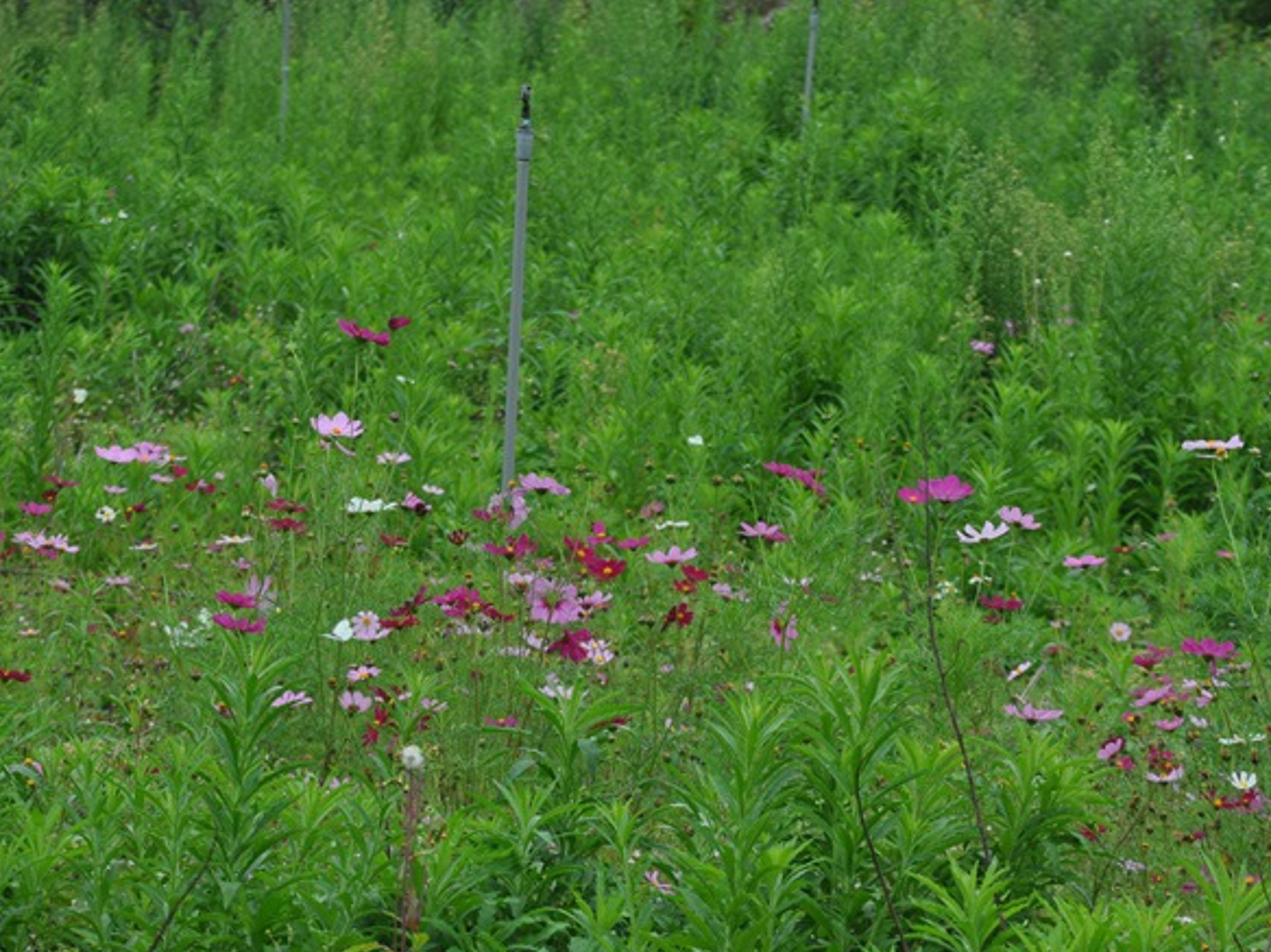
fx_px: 8028
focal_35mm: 219
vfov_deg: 6.8
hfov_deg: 9.0
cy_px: 595
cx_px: 832
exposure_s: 1/320
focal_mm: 105
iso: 200
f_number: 9
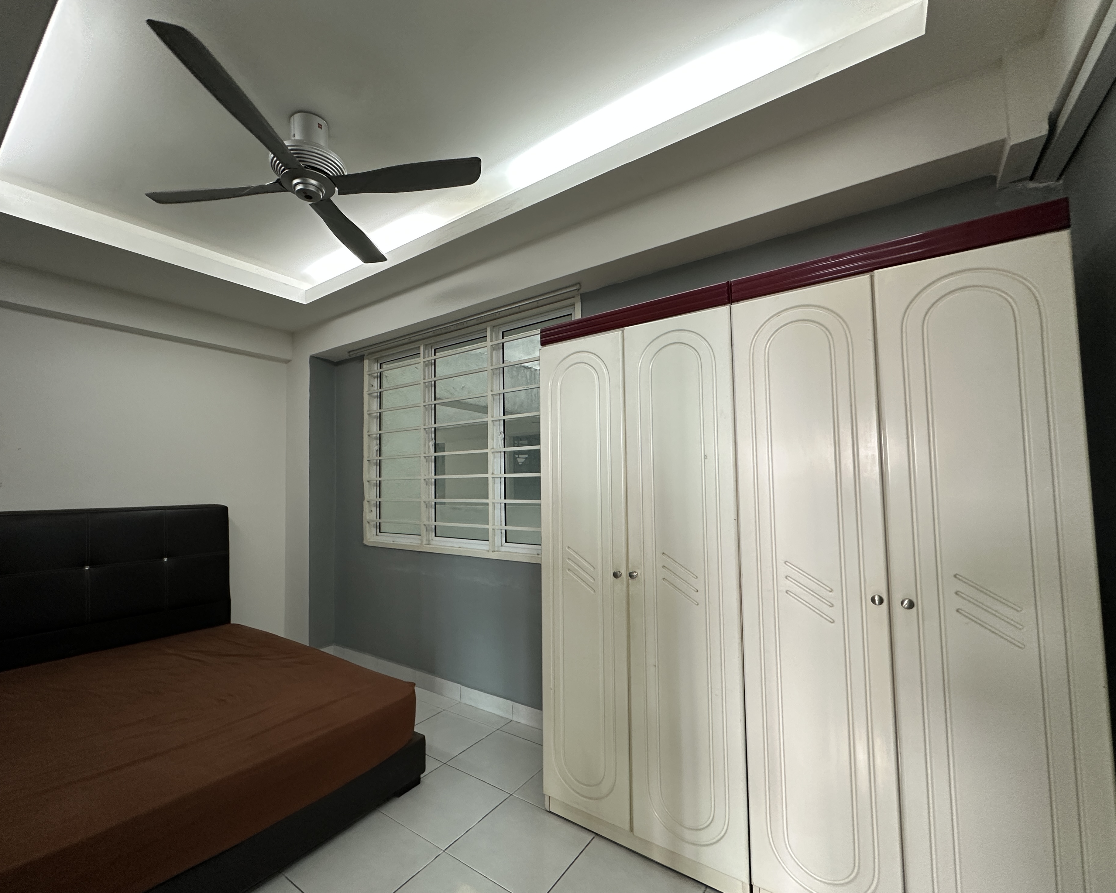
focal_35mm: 15
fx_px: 495
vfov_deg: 84.0
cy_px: 457
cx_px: 512
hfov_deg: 96.6
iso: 200
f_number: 2.2
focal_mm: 2.22
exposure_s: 1/50
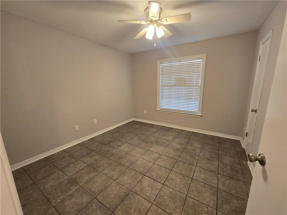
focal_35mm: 13
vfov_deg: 89.9
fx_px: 108
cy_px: 108
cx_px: 144
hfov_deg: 106.2
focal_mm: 2.2
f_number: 2.2
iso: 320
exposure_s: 1/60
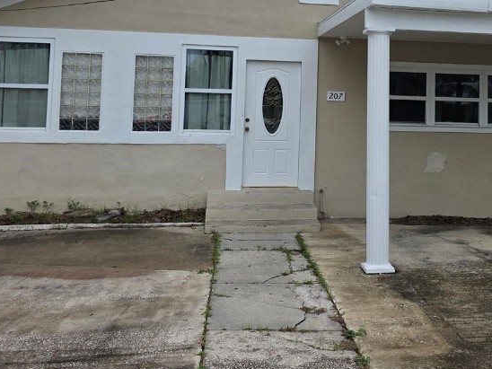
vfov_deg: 32.6
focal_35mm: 43
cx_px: 334
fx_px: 611
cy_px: 72
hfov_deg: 43.2
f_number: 1.7
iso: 80
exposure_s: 1/5608
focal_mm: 6.3
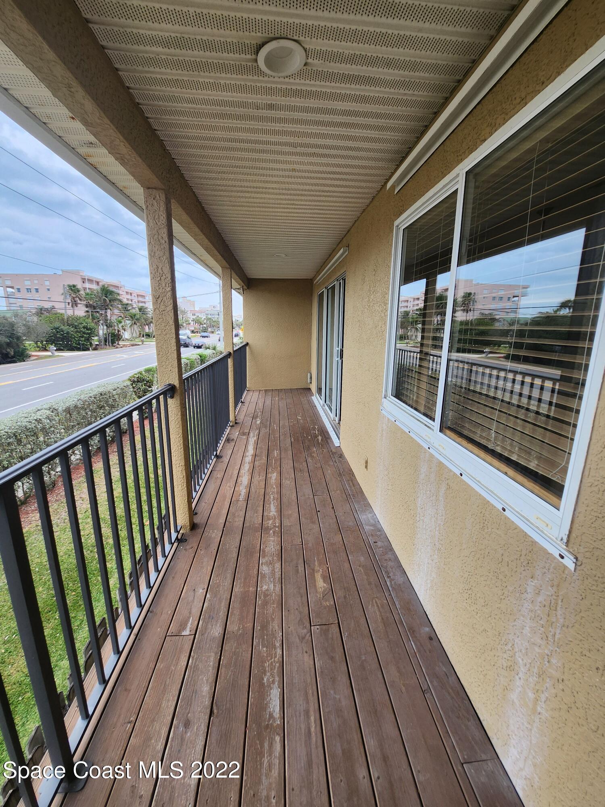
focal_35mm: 13
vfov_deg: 106.2
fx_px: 303
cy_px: 404
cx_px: 302
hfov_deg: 89.9
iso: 32
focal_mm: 1.7
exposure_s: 1/125
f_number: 2.2
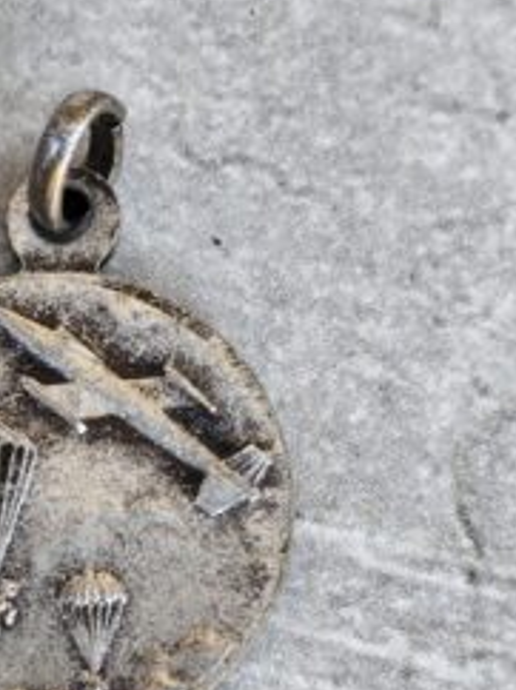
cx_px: 103
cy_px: 433
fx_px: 3066
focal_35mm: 154
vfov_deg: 12.8
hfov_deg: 9.6
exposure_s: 1/100
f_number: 1.65
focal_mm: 6.19
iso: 160
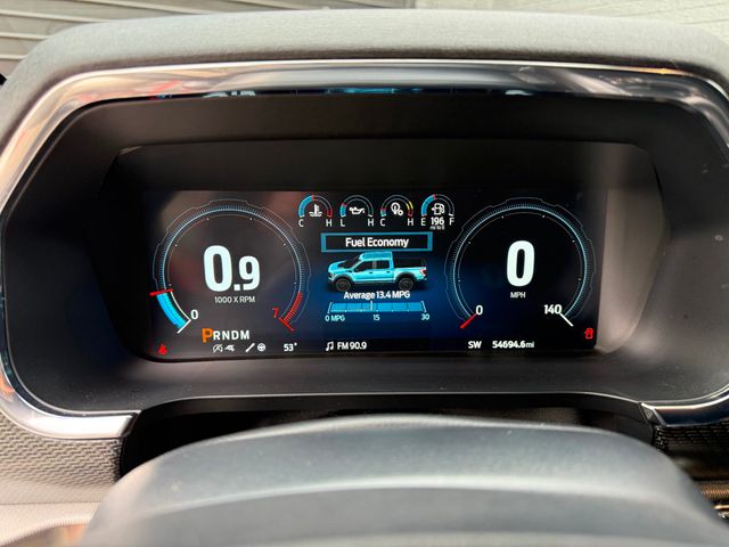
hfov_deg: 71.6
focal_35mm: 24
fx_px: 505
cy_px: 274
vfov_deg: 56.8
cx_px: 364
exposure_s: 1/108
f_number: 1.78
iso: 250
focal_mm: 6.76
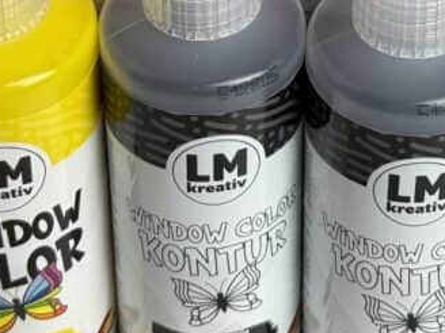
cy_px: -152
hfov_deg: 13.2
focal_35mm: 150
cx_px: 285
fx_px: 1928
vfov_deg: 9.6
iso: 50
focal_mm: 6.76
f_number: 1.78
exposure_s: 1/100
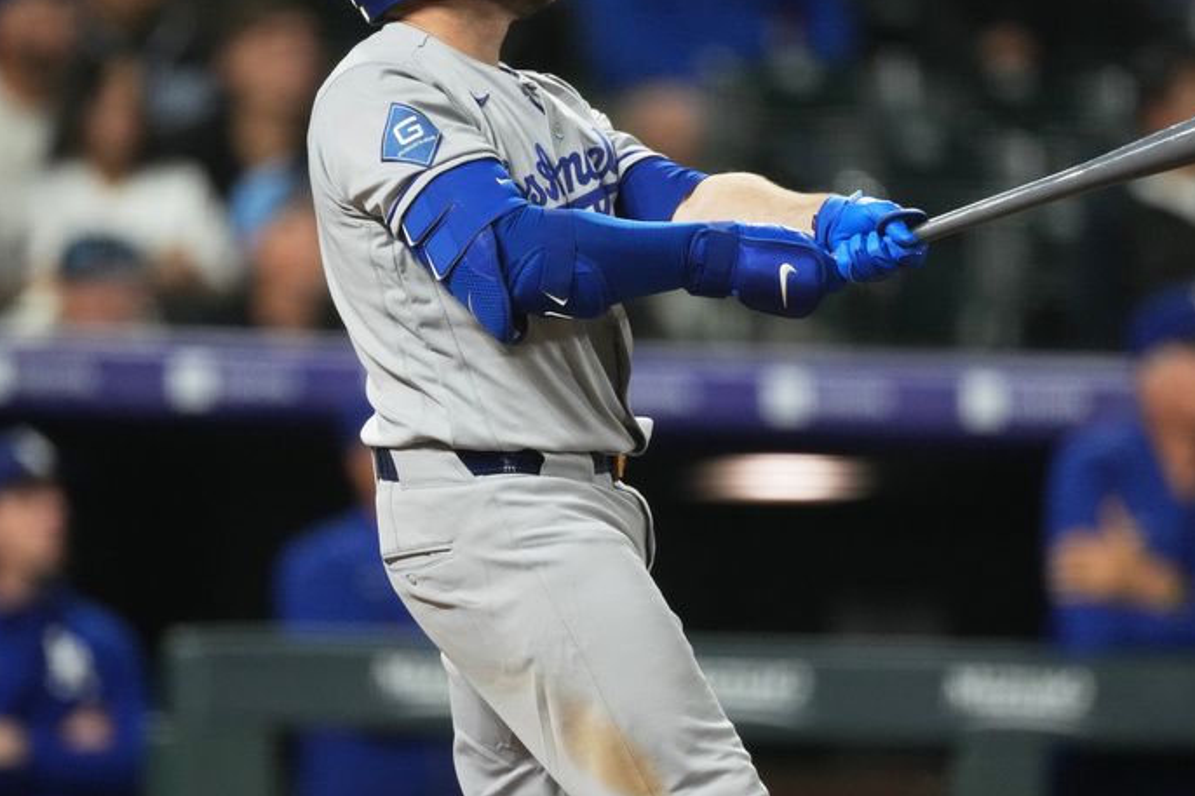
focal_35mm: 895
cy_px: 416
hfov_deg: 2.3
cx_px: 523
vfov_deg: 1.5
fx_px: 29700
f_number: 4
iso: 6400
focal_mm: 600
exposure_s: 1/2000
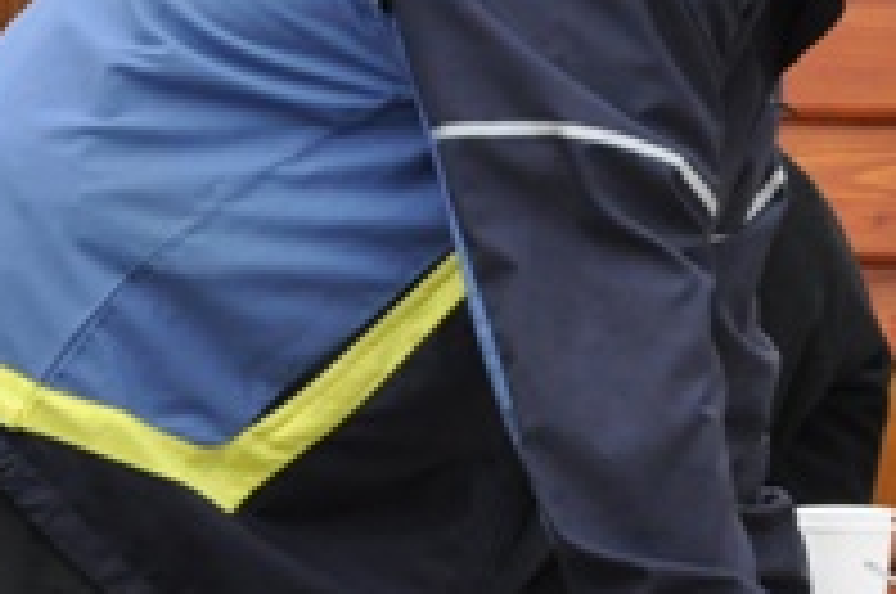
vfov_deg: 2.7
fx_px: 12723
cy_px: 614
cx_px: 1058
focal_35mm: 512
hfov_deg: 4.0
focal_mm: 85
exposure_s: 1/2000
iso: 1000
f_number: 5.6
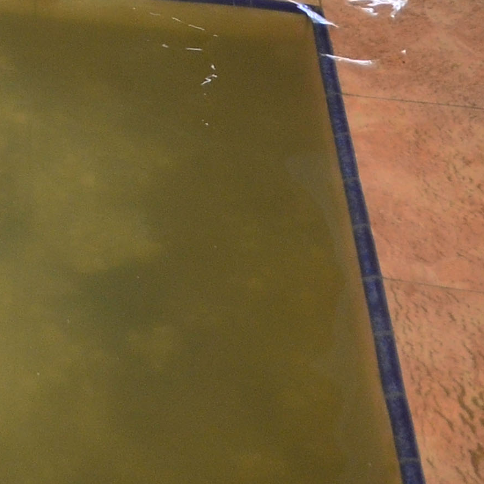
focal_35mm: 114
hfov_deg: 12.6
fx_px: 1803
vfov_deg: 13.8
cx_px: -597
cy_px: -364
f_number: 3.5
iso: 400
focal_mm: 16
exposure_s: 1/125
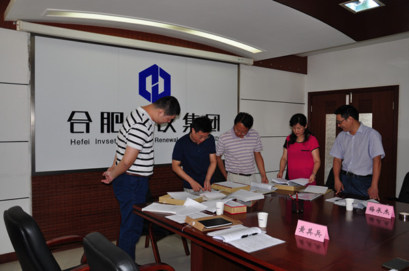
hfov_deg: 59.6
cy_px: 136
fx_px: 357
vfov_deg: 41.6
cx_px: 204
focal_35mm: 32
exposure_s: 1/60
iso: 200
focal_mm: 21
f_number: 3.8
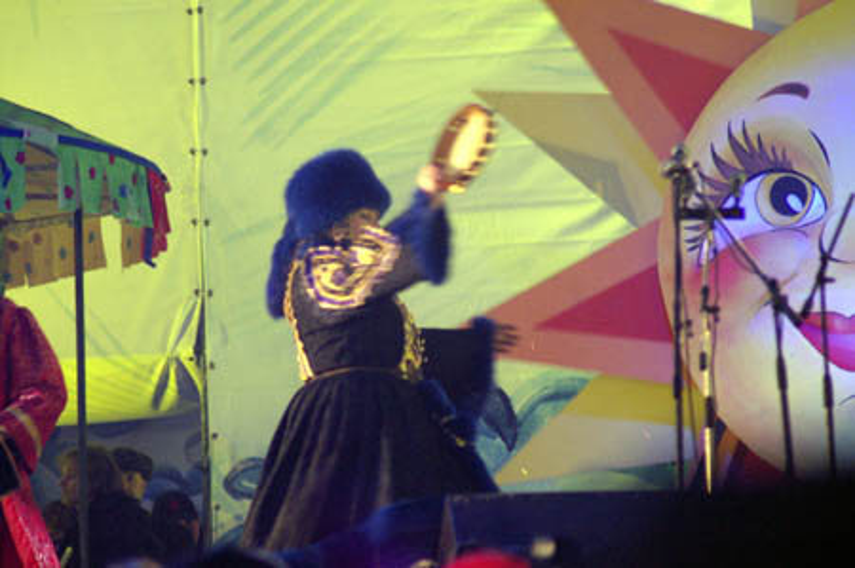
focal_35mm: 375
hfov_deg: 5.5
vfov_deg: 3.7
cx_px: 428
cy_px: 284
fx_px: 8896
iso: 1600
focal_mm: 250
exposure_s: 1/50
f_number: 5
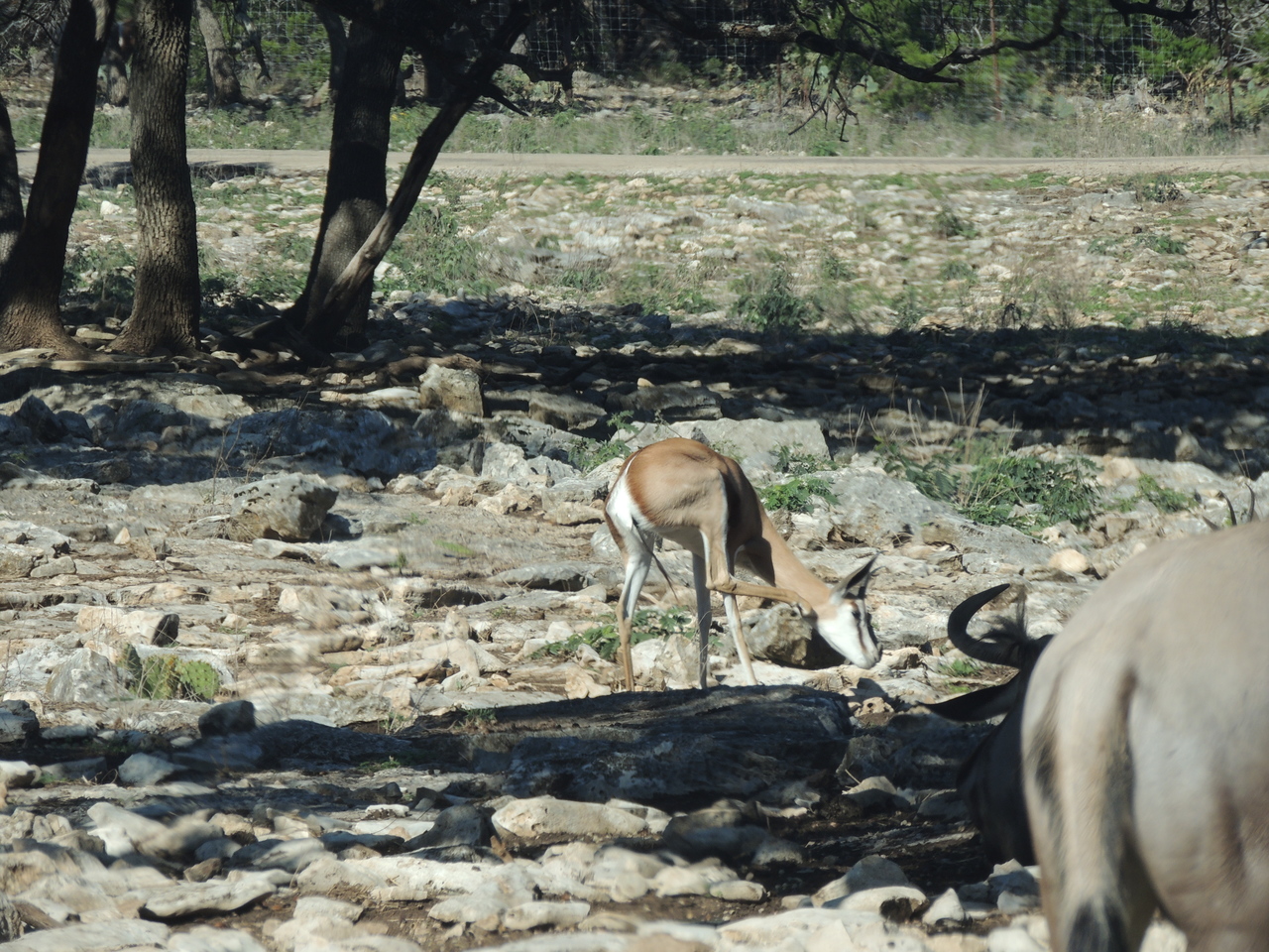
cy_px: 476
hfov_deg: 5.0
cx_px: 634
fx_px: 14664
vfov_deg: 3.7
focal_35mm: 400
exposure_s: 1/400
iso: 100
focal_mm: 71.3
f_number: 4.8
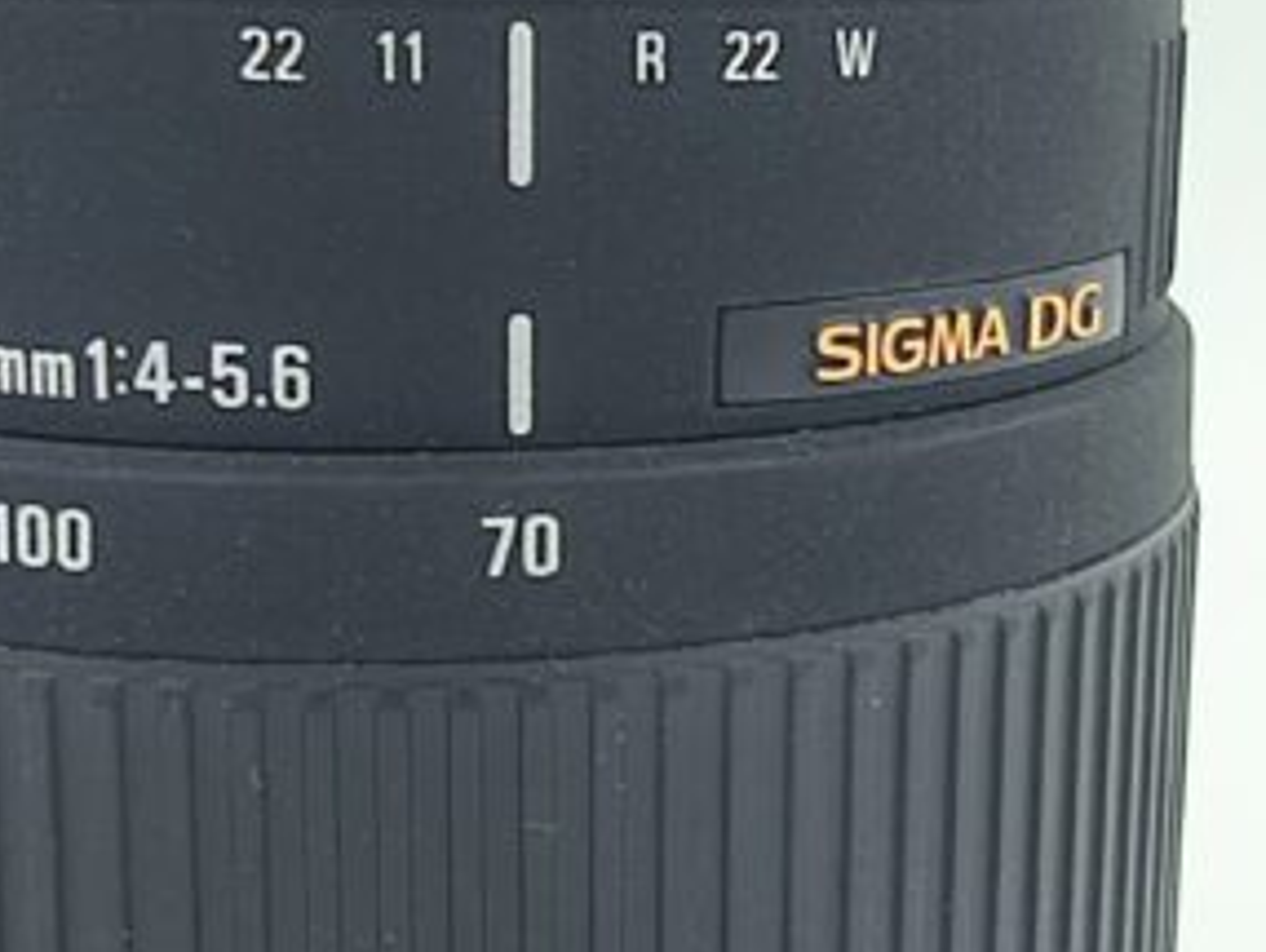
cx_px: 398
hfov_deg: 43.1
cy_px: 325
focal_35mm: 43
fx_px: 1574
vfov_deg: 33.4
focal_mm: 1.83
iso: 166
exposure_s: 1/100
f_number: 2
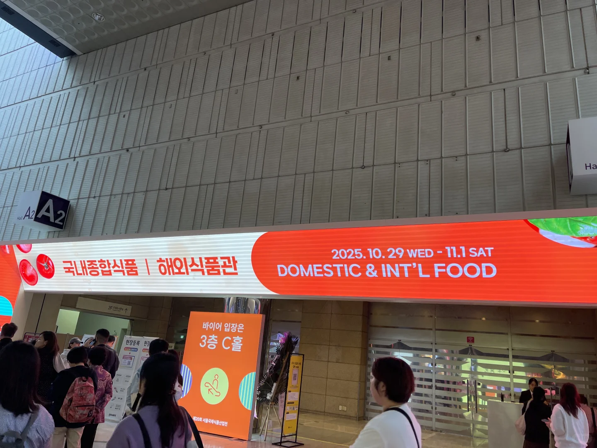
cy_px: 224
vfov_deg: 54.9
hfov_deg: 69.4
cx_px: 298
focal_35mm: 25
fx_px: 431
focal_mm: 5.1
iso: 32
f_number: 1.6
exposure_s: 1/120
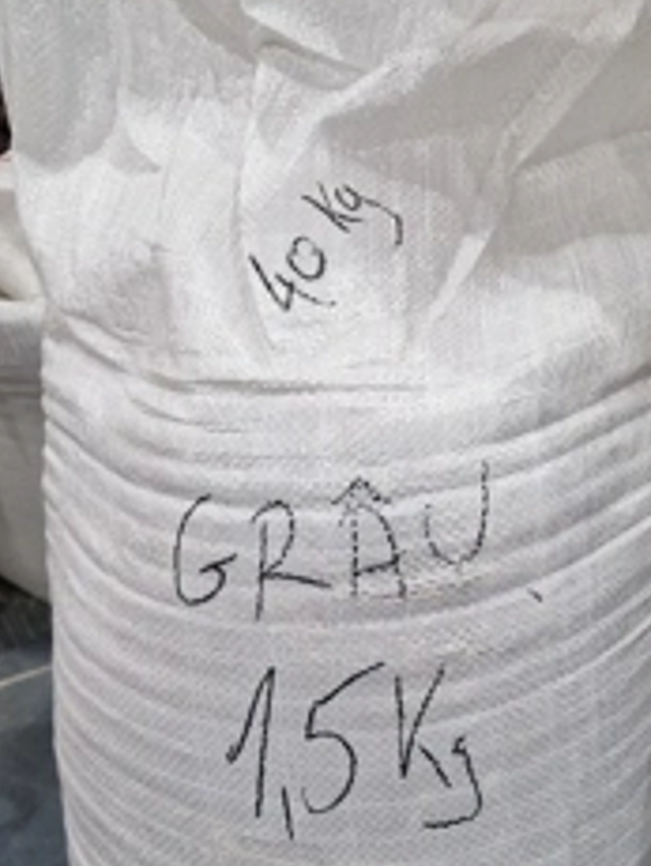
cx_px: 399
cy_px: 666
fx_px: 1001
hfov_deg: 35.9
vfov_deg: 44.9
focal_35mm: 40
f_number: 1.8
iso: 400
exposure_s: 1/100
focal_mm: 5.4
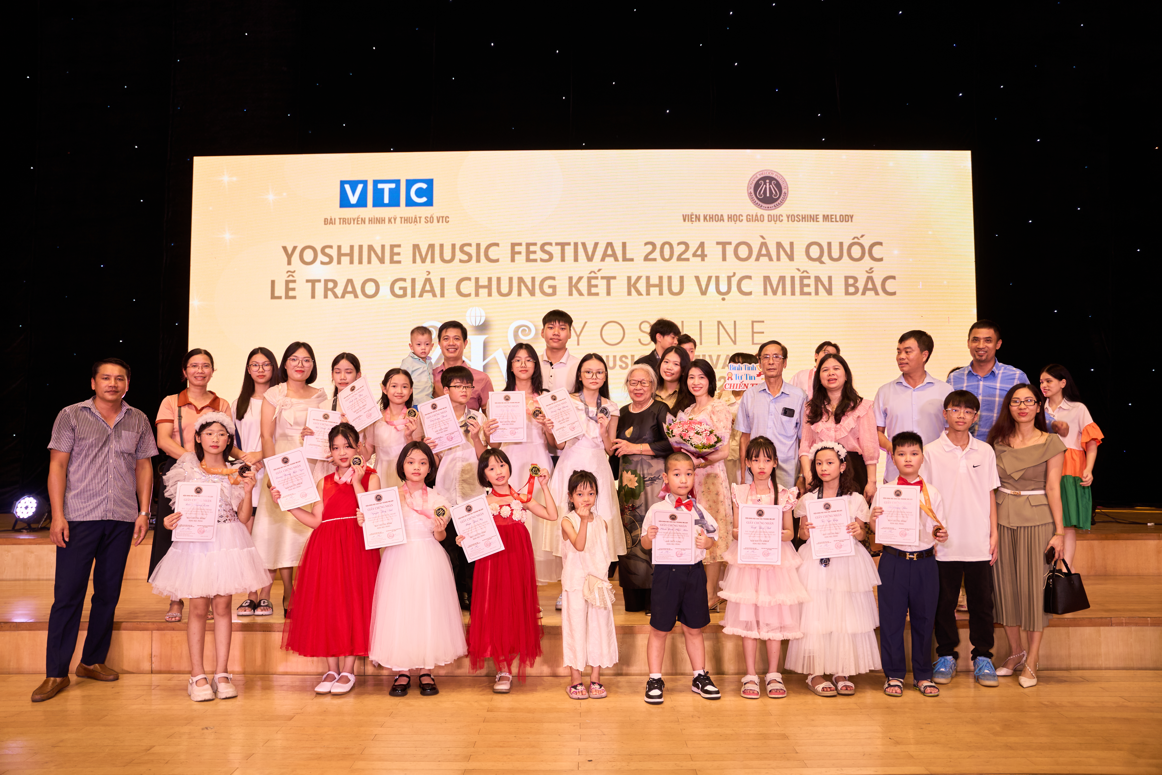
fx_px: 952
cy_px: 388
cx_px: 581
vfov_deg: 44.3
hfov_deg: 62.8
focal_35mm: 30
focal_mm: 29.5
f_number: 2.8
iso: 250
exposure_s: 1/100
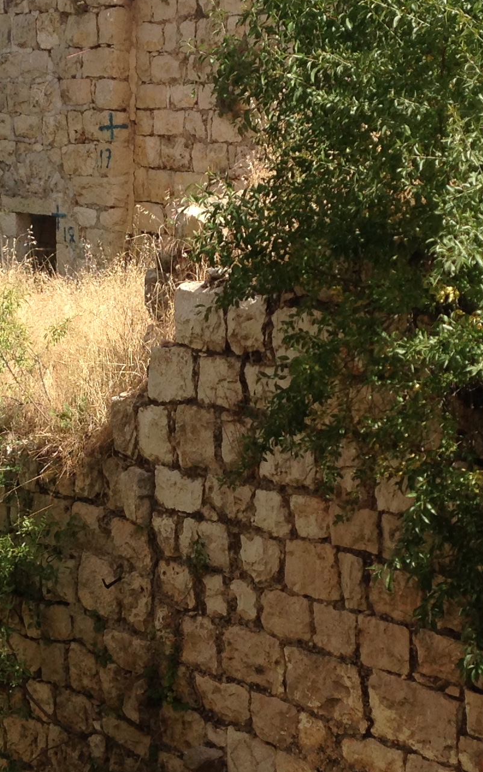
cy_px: 356
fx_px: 1874
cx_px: 241
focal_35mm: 89
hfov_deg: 14.7
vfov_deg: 23.3
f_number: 2.4
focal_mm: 4.12
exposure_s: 1/1043
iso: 50
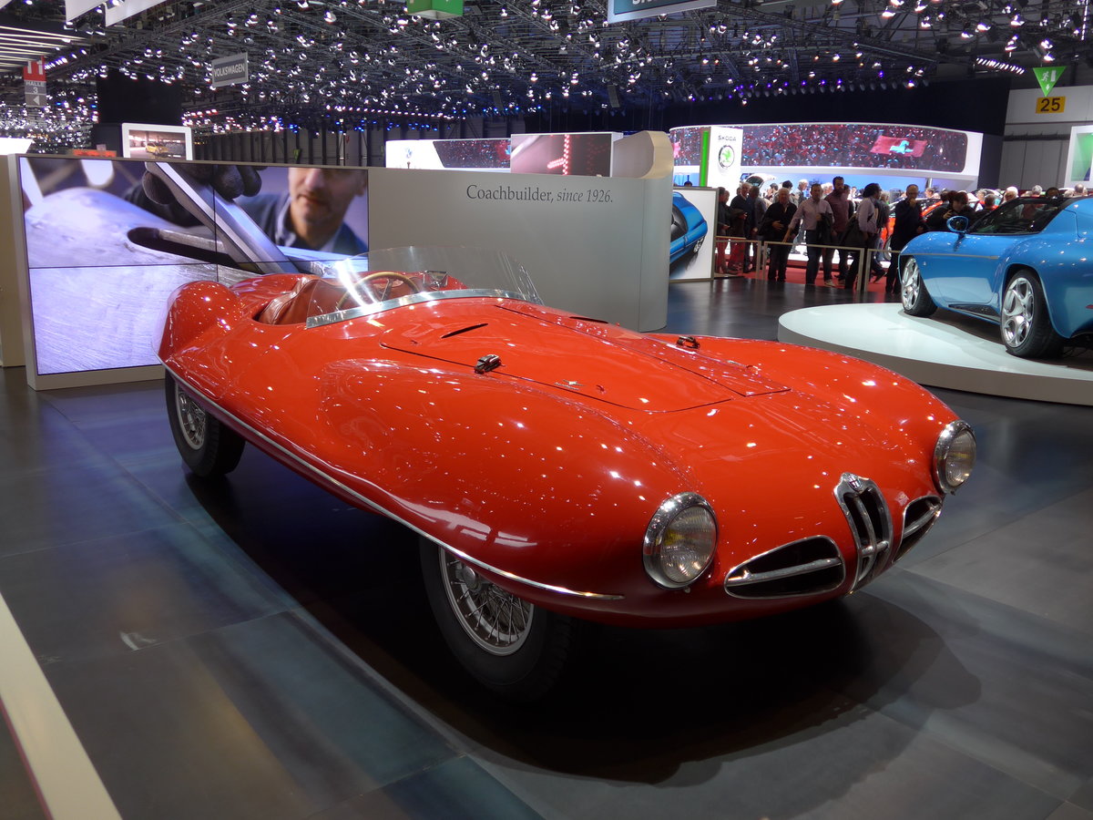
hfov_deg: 61.7
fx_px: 916
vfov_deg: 48.2
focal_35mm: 29
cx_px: 546
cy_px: 410
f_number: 2
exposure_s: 1/80
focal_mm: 6
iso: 80
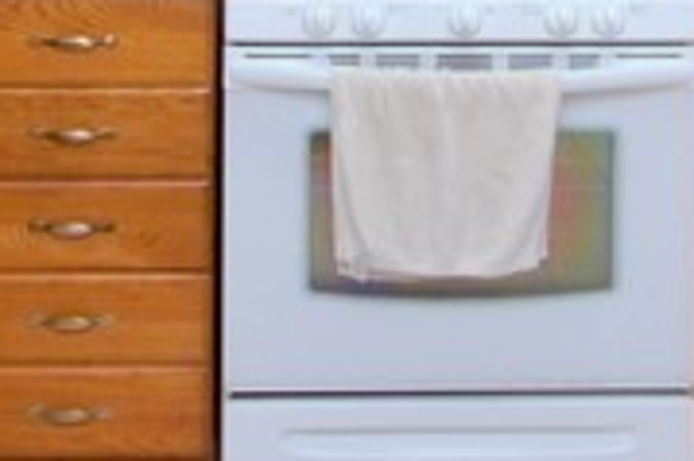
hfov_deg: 22.4
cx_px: 409
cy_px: -302
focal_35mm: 91
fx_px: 1753
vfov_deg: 13.8
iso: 250
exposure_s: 1/30
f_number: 4
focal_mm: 10
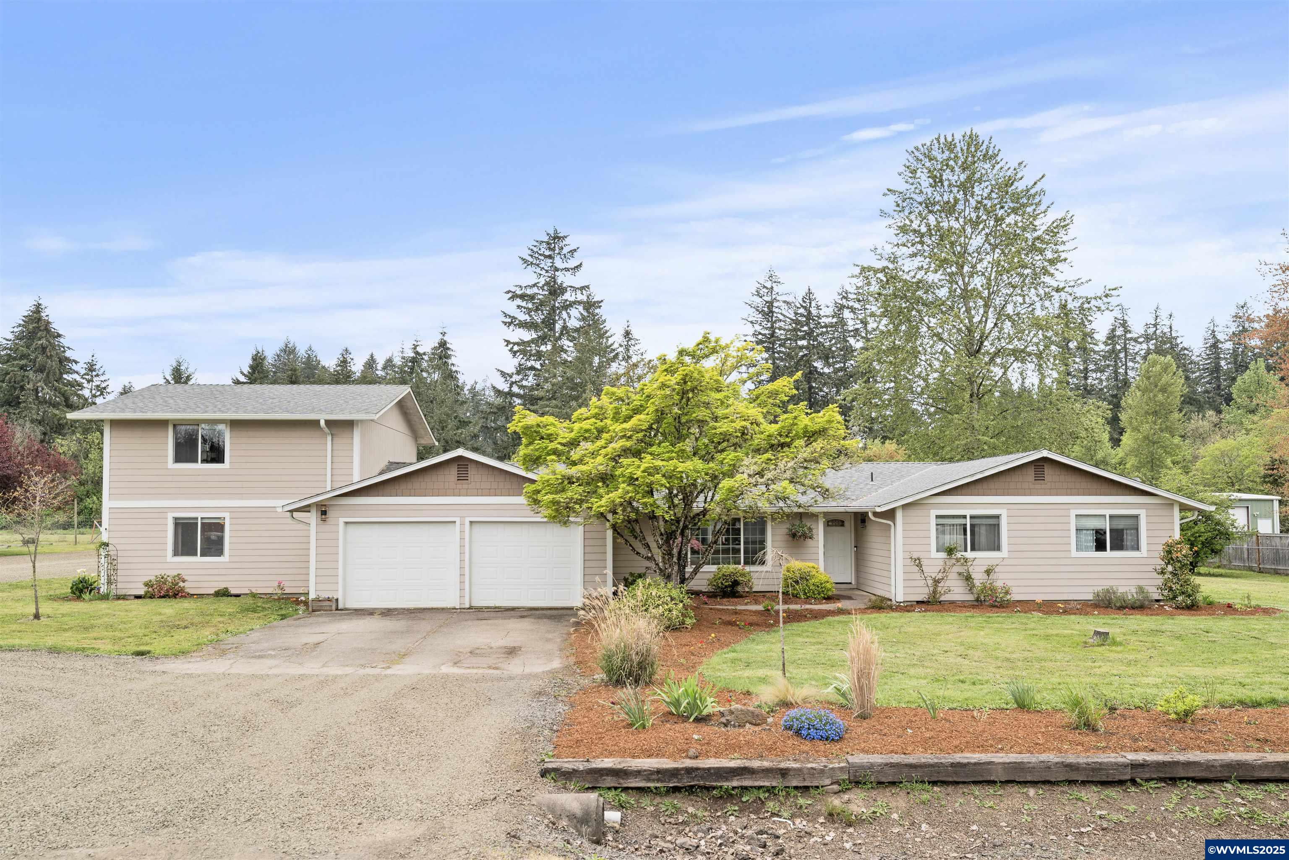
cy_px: 430
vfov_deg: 53.1
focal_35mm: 24
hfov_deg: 73.7
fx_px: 859
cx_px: 644
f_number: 8
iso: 100
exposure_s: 1/40
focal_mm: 24
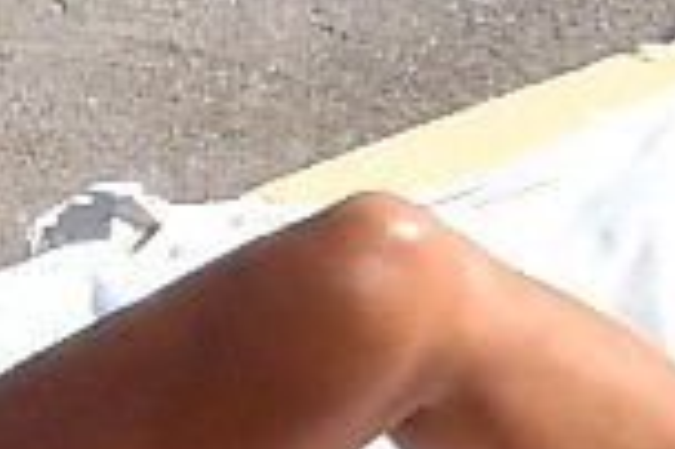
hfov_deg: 0.6
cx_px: -595
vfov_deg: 0.4
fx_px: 66584
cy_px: 880
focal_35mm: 3555
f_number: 11
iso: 500
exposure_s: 1/500
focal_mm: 600
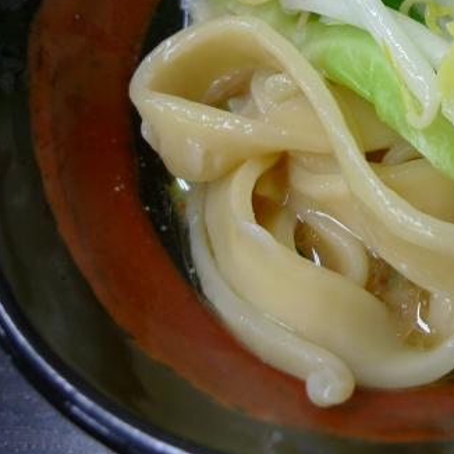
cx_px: 430
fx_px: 772
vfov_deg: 31.5
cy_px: 63
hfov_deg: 30.9
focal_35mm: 52
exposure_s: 1/30
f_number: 2
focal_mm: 5.1
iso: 80
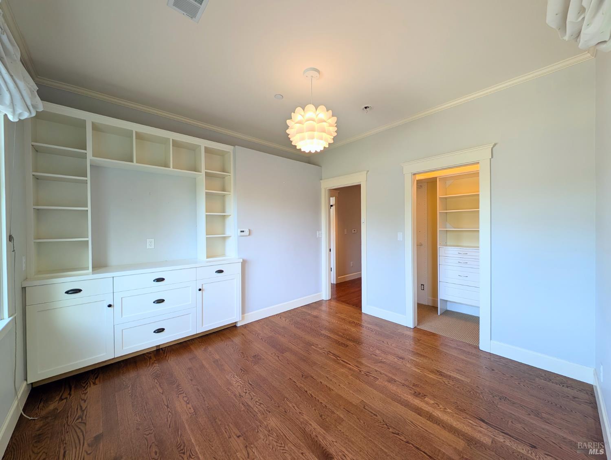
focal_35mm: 12
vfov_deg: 94.6
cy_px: 230
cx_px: 306
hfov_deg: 110.5
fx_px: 212
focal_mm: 2.23
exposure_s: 1/60
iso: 48
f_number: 1.95
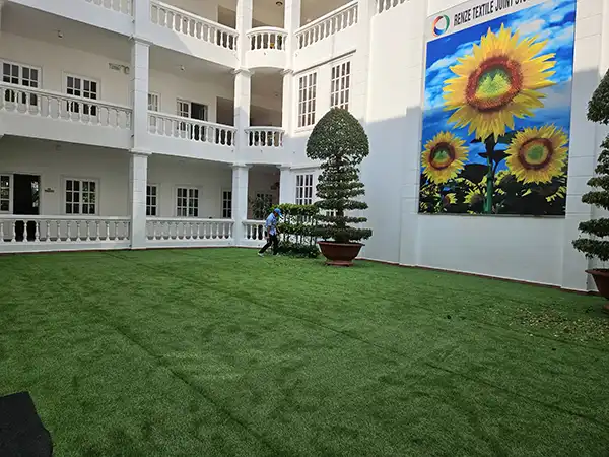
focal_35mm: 23
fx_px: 405
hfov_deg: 73.9
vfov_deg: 58.9
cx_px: 304
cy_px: 228
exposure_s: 1/1849
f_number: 1.8
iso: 25
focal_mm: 5.4
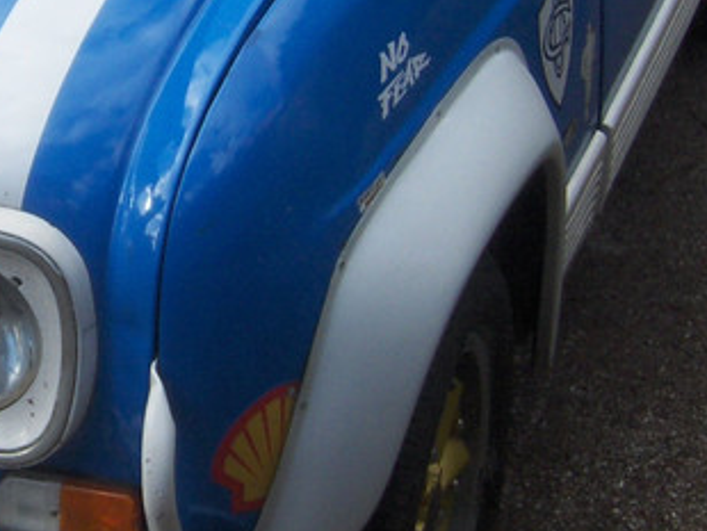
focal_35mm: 120
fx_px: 2453
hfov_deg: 15.6
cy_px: 64
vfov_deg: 12.3
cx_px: -209
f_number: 3.5
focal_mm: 7.5
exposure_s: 1/478
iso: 100
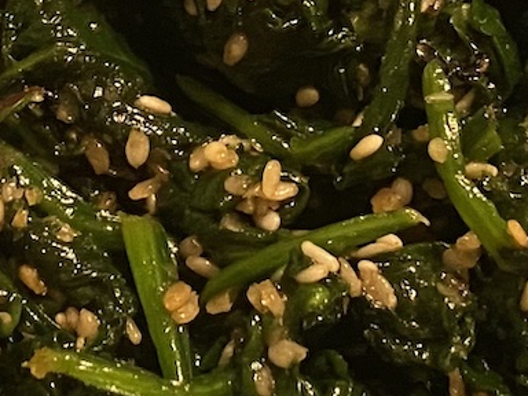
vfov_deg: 10.9
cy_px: -38
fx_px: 2044
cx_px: 128
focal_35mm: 134
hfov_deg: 14.7
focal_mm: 4.25
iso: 500
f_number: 1.8
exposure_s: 1/33
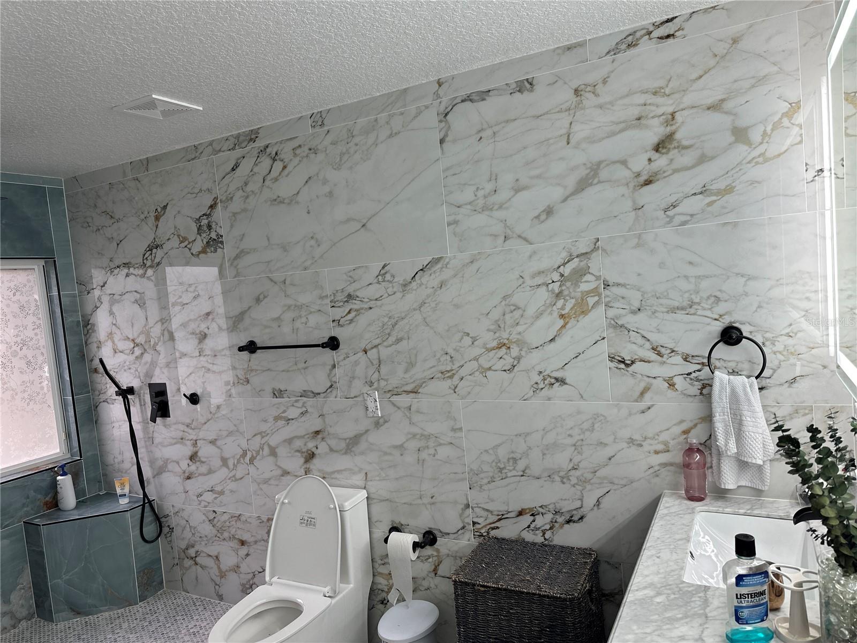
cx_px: 428
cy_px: 322
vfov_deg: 56.8
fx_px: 594
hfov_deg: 71.6
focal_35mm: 24
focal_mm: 6.86
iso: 125
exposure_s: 1/120
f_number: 1.78
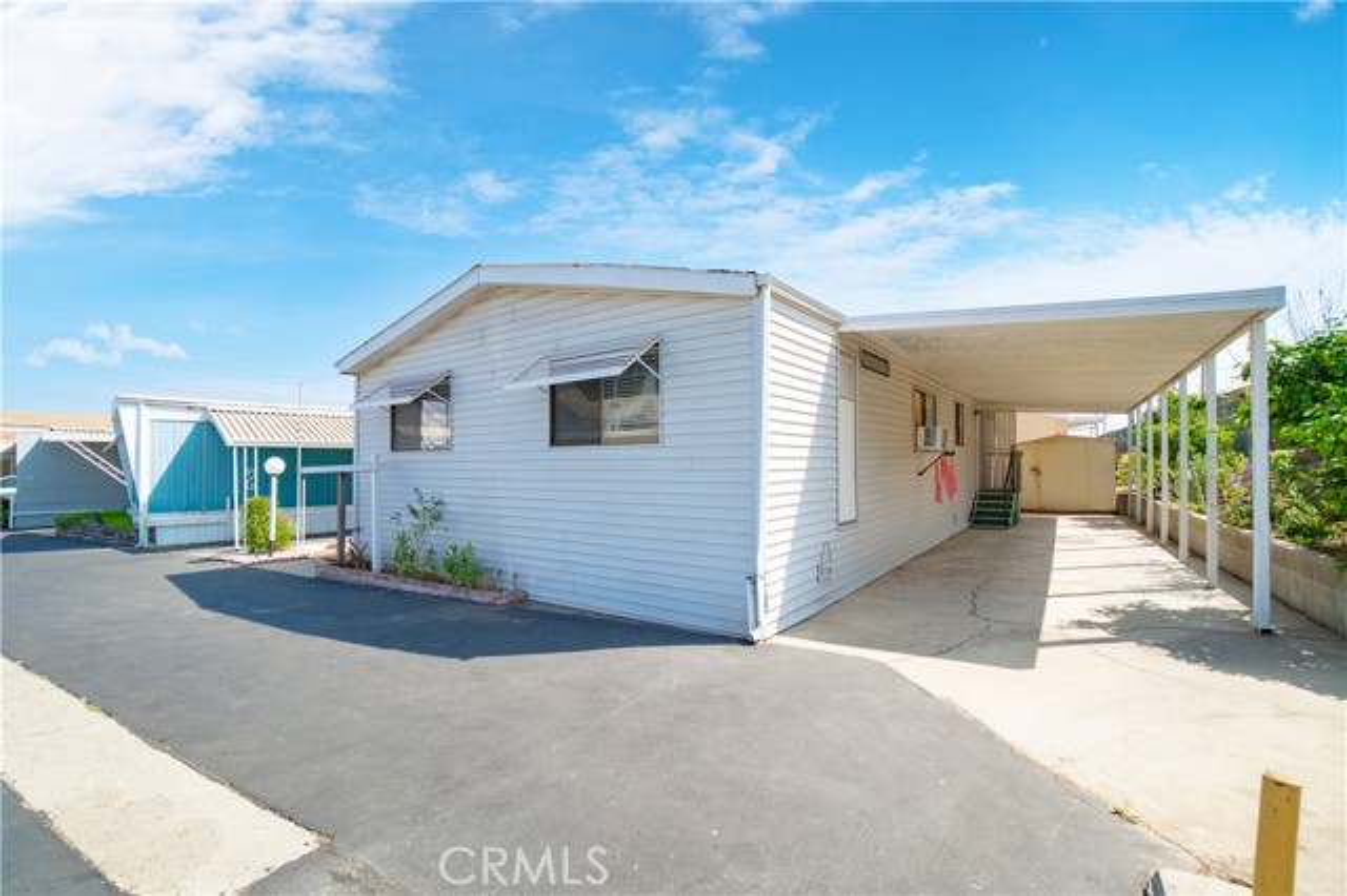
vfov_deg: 77.3
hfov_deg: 100.4
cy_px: 448
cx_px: 674
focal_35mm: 15
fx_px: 561
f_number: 7.1
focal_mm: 10
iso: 100
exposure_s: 1/125
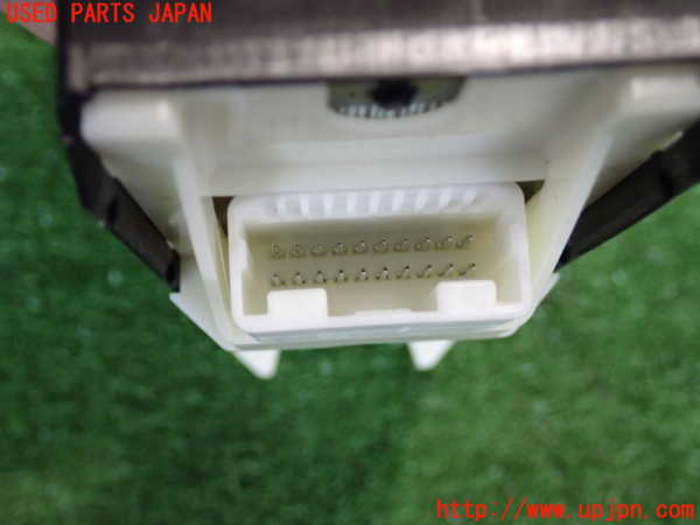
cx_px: 350
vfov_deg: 30.9
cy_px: 262
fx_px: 950
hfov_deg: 40.4
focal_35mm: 47
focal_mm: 8.4
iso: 800
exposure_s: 1/50
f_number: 3.1
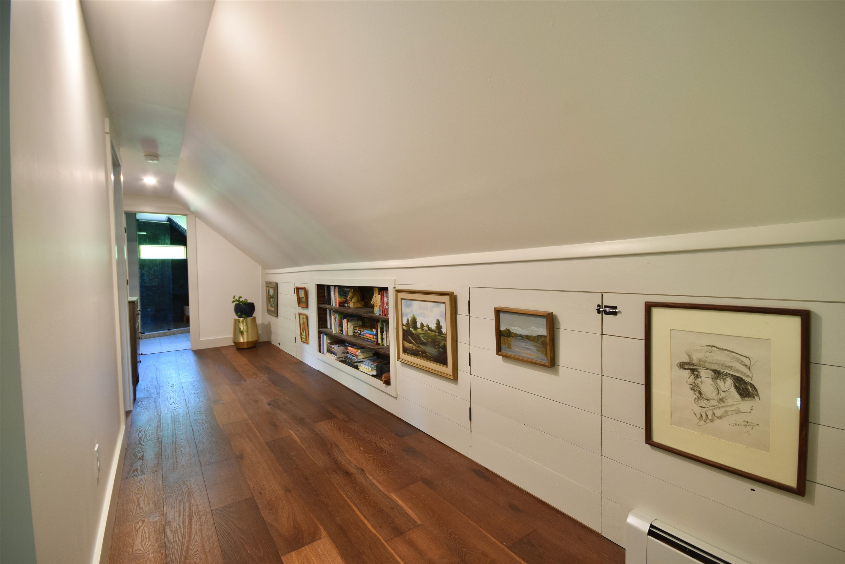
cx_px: 422
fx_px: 352
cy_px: 282
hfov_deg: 100.4
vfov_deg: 77.3
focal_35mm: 15
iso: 200
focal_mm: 10
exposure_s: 1/3
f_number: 7.1
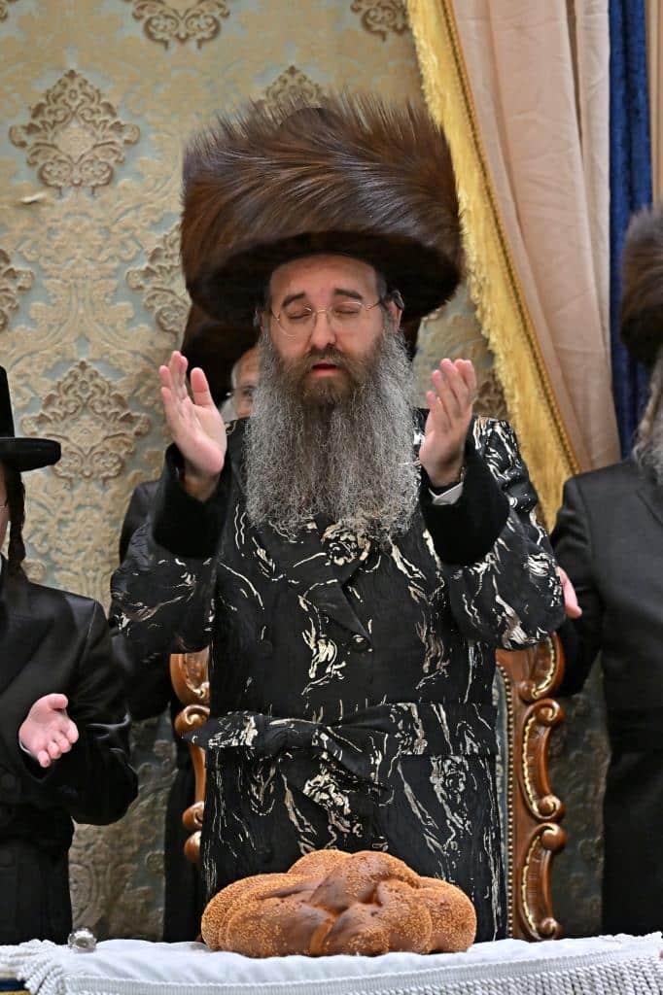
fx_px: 4975
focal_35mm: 180
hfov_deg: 7.6
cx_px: 332
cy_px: 498
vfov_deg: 11.4
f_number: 4
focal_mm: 120
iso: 1000
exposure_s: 1/200
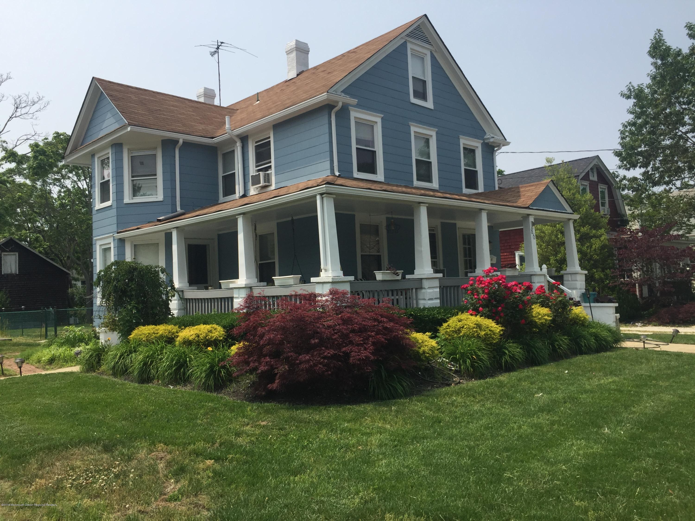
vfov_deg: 48.2
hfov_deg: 61.7
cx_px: 348
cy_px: 260
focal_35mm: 29
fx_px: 582
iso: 32
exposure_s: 1/2198
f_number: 2.2
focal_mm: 4.15
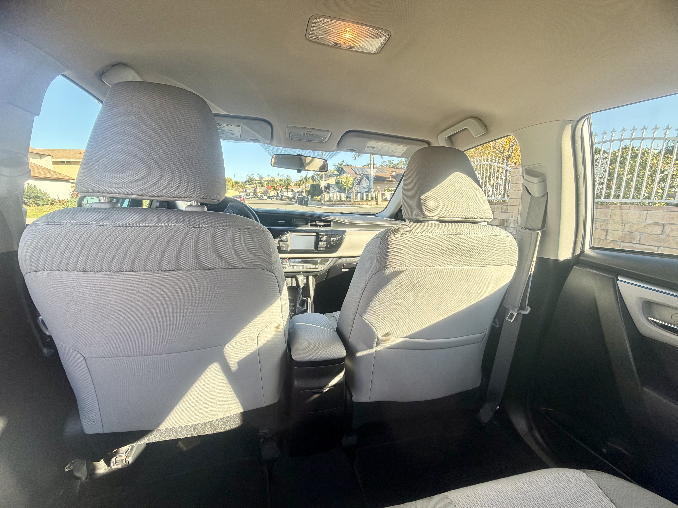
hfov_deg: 102.1
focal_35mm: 14
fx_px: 274
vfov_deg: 85.7
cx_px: 339
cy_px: 254
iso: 64
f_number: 2.2
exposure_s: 1/121
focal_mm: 2.22
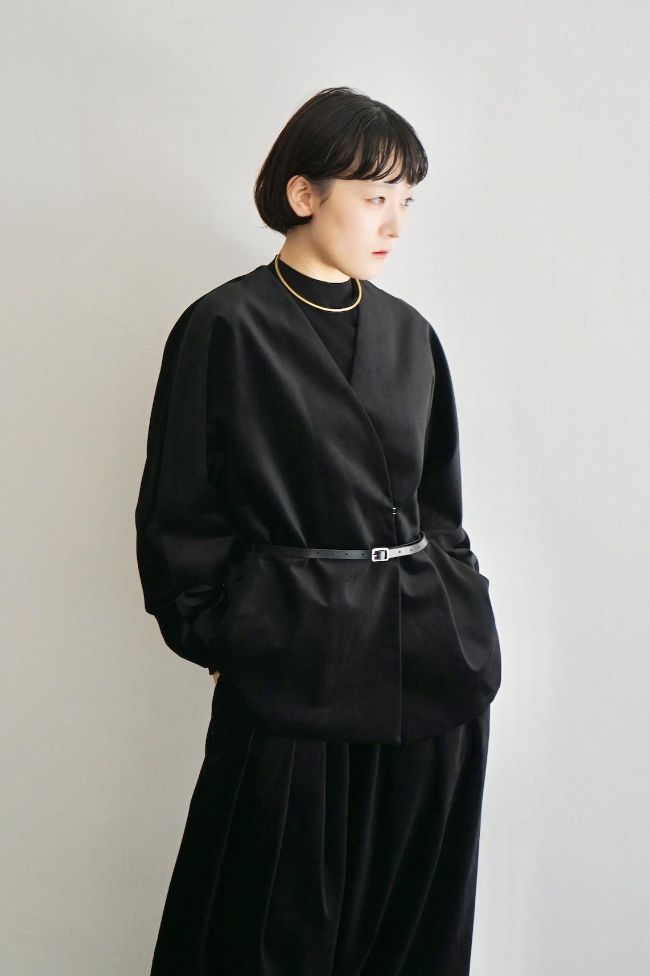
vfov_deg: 32.4
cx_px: 328
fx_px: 1679
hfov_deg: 21.9
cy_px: 508
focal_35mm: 62
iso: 640
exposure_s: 1/160
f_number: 5
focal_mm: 59
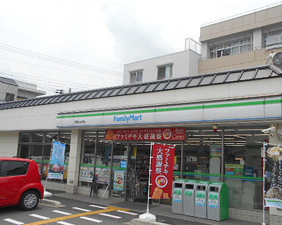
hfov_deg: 52.7
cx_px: 158
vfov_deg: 43.3
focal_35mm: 34
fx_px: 284
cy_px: 115
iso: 80
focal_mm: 4.6
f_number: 3.2
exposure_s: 1/1000
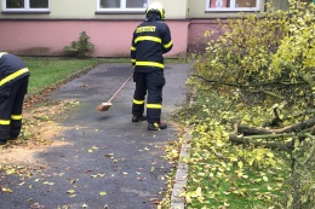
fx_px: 507
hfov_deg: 33.2
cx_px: 50
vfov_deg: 23.3
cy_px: 124
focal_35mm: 58
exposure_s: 1/100
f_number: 2.2
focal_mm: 4.15
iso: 32
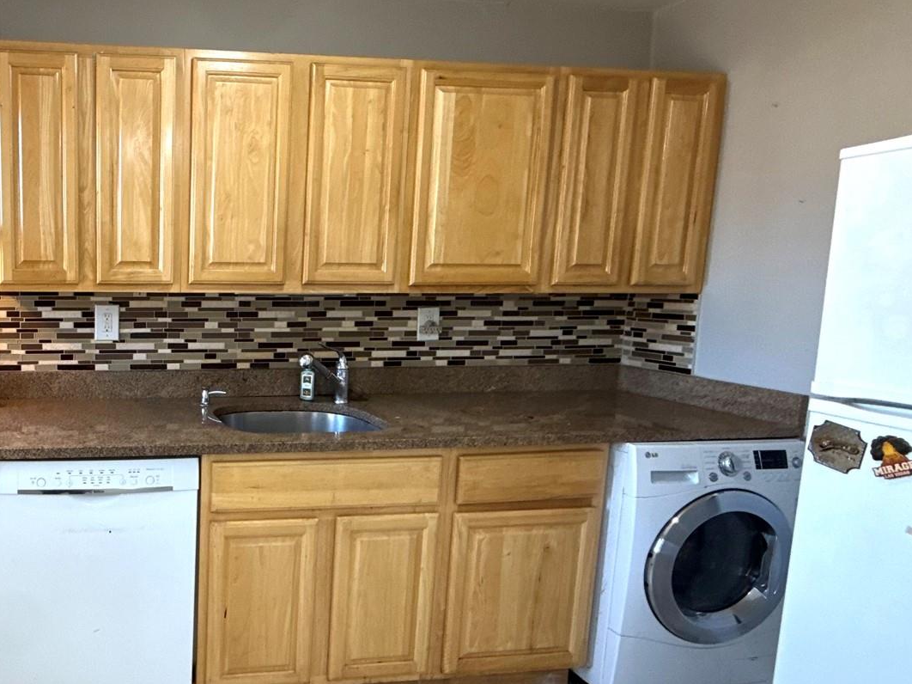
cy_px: 369
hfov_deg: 58.8
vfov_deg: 51.3
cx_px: 147
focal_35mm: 27
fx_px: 711
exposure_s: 1/60
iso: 200
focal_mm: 2.22
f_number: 2.2
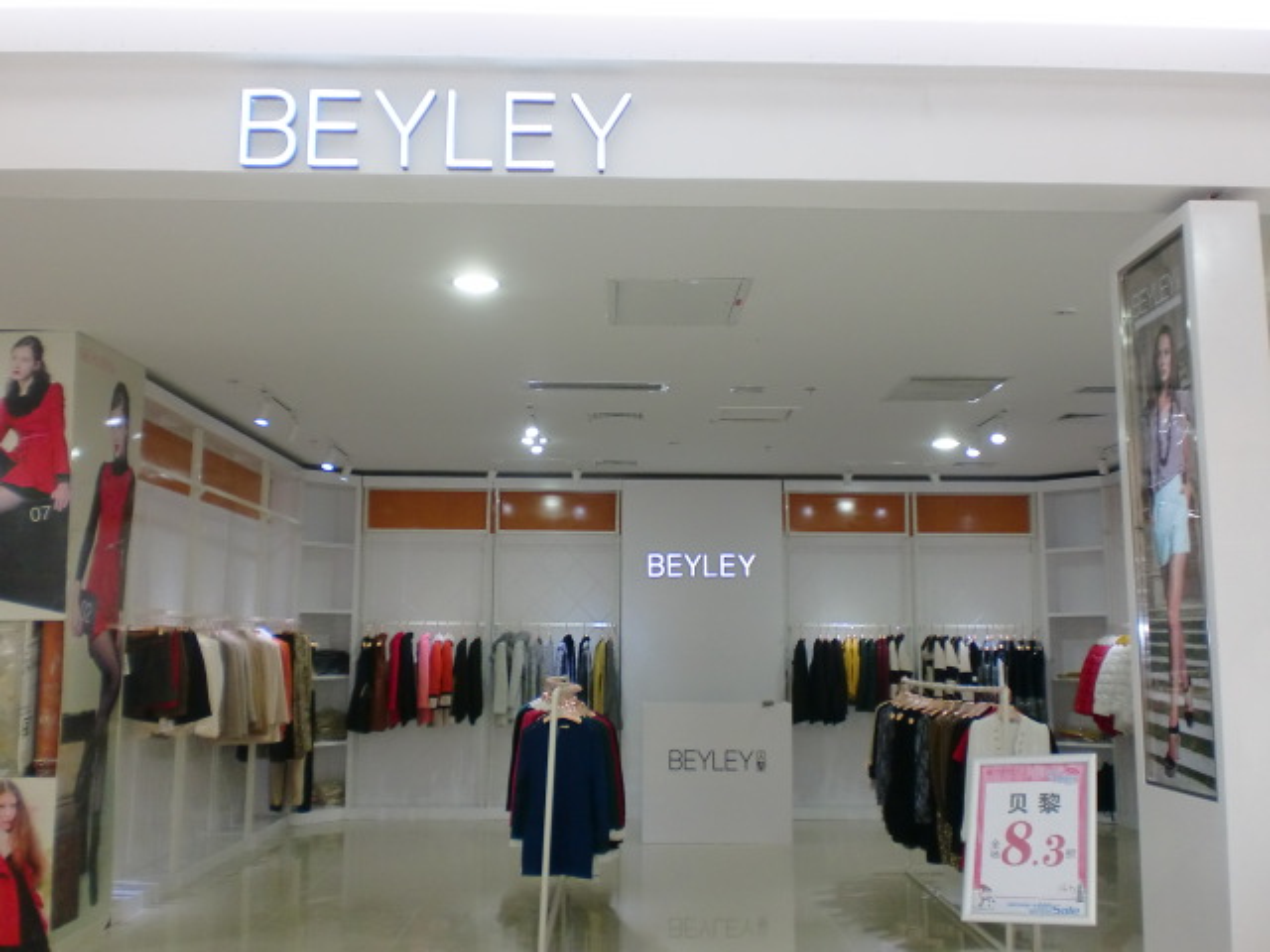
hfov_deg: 52.6
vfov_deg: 40.7
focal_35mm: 35
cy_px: 476
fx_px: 1284
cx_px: 635
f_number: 3.1
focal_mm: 6.3
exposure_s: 1/60
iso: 200
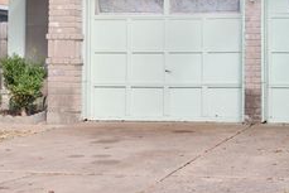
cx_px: 228
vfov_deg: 12.4
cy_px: 3
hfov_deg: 18.6
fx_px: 876
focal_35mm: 109
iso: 250
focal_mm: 50
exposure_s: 1/100
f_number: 11
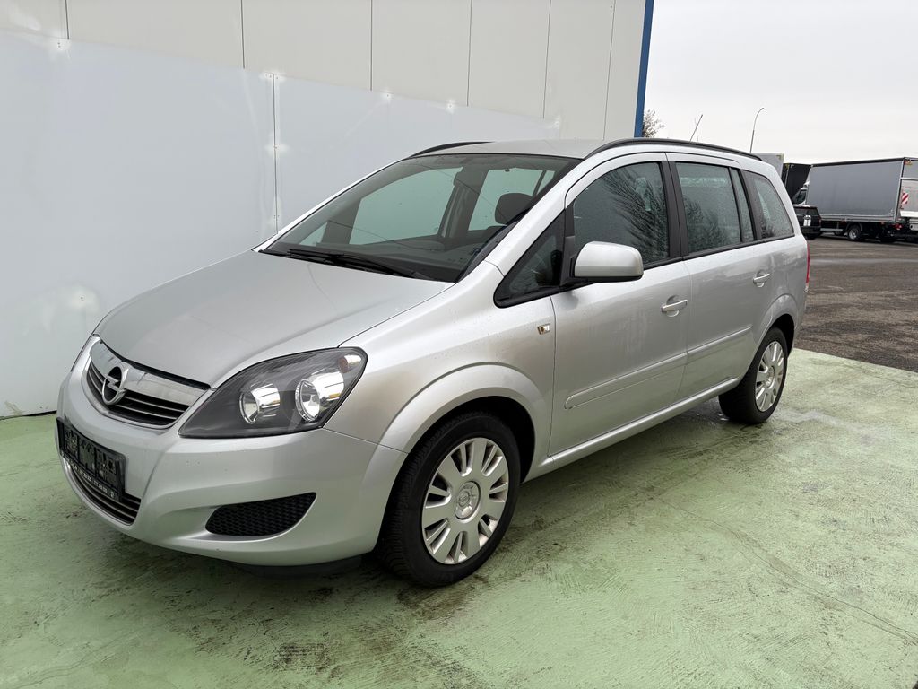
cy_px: 344
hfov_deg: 67.3
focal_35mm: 26
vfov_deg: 53.1
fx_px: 690
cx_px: 459
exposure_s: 1/381
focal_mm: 5.96
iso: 50
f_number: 1.6
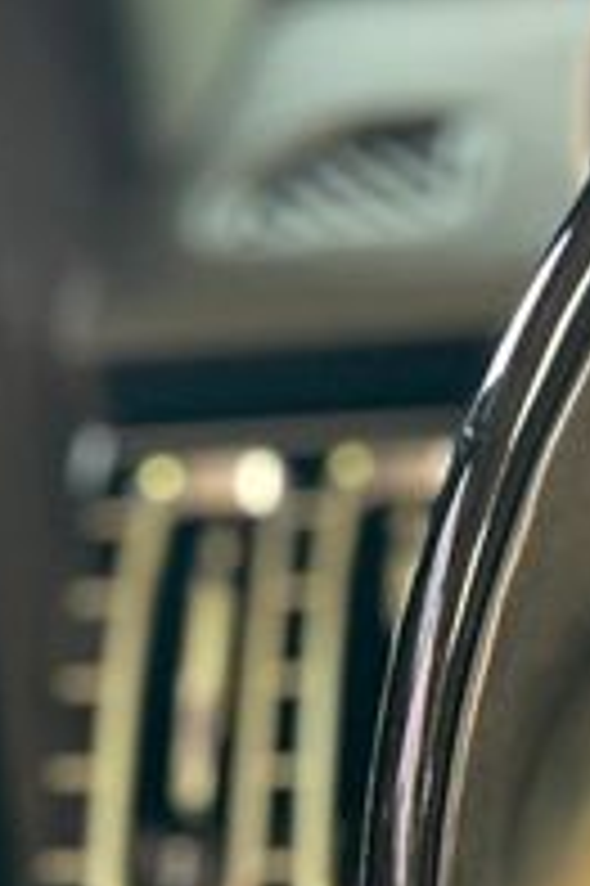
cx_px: 410
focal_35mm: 88
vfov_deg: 22.1
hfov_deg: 15.5
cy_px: 926
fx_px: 2167
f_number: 1.5
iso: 500
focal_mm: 5.7
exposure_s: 1/40
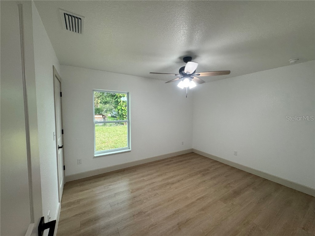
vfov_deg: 85.7
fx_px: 127
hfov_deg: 102.1
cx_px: 158
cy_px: 118
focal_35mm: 14
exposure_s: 1/120
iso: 160
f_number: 2.2
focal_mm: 2.22
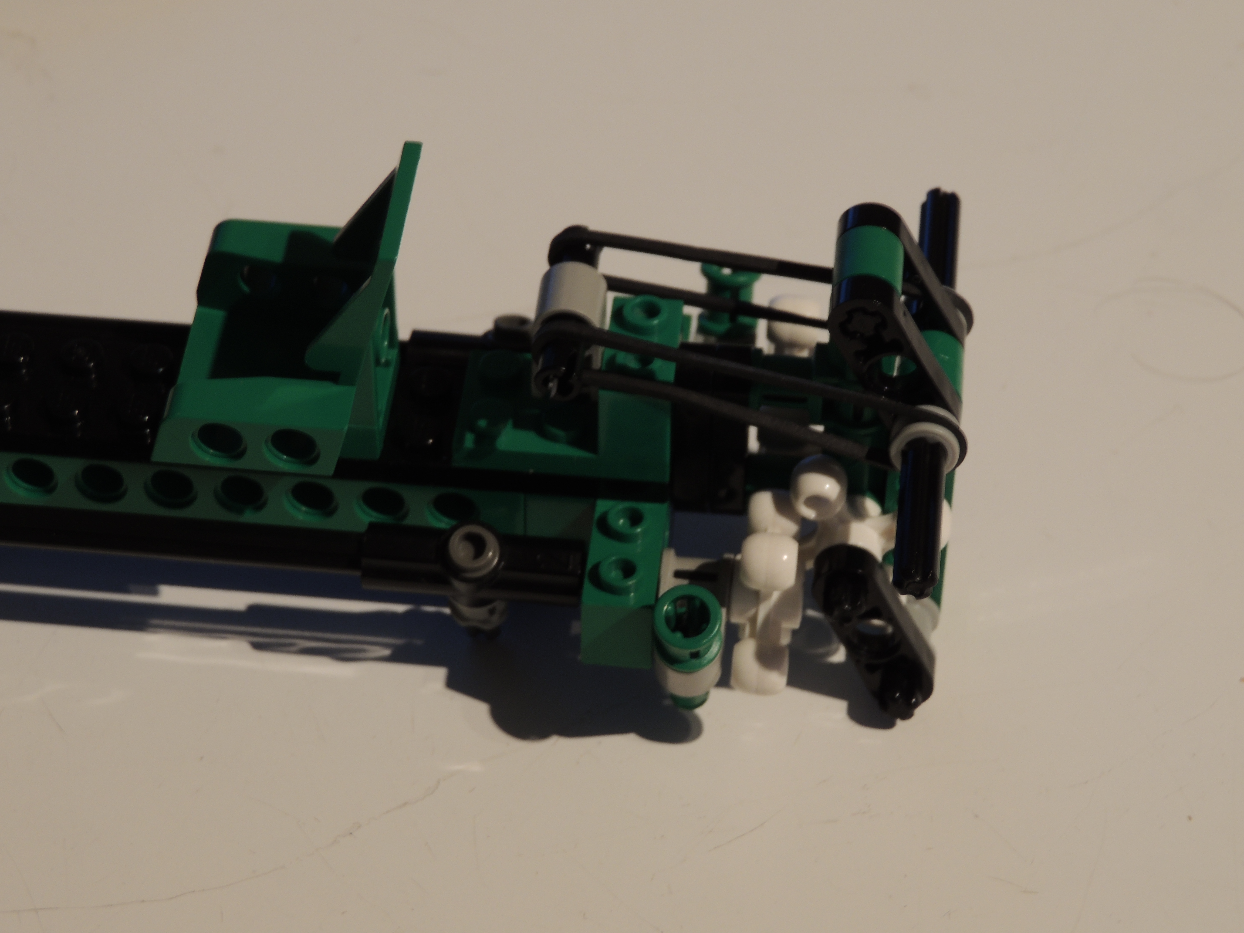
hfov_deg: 19.6
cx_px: 622
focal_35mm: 100
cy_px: 466
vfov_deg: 14.8
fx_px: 3594
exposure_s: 1/3
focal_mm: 17.8
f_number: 4.1
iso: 100
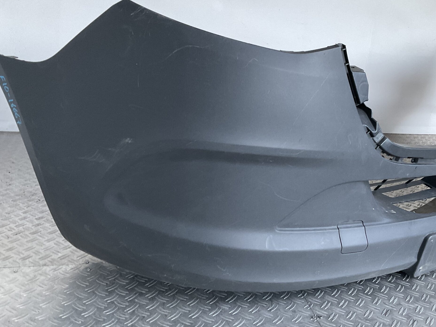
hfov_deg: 46.3
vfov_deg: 35.9
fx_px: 504
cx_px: 278
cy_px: 154
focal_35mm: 40
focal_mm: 3
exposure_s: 1/60
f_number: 1.8
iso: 80
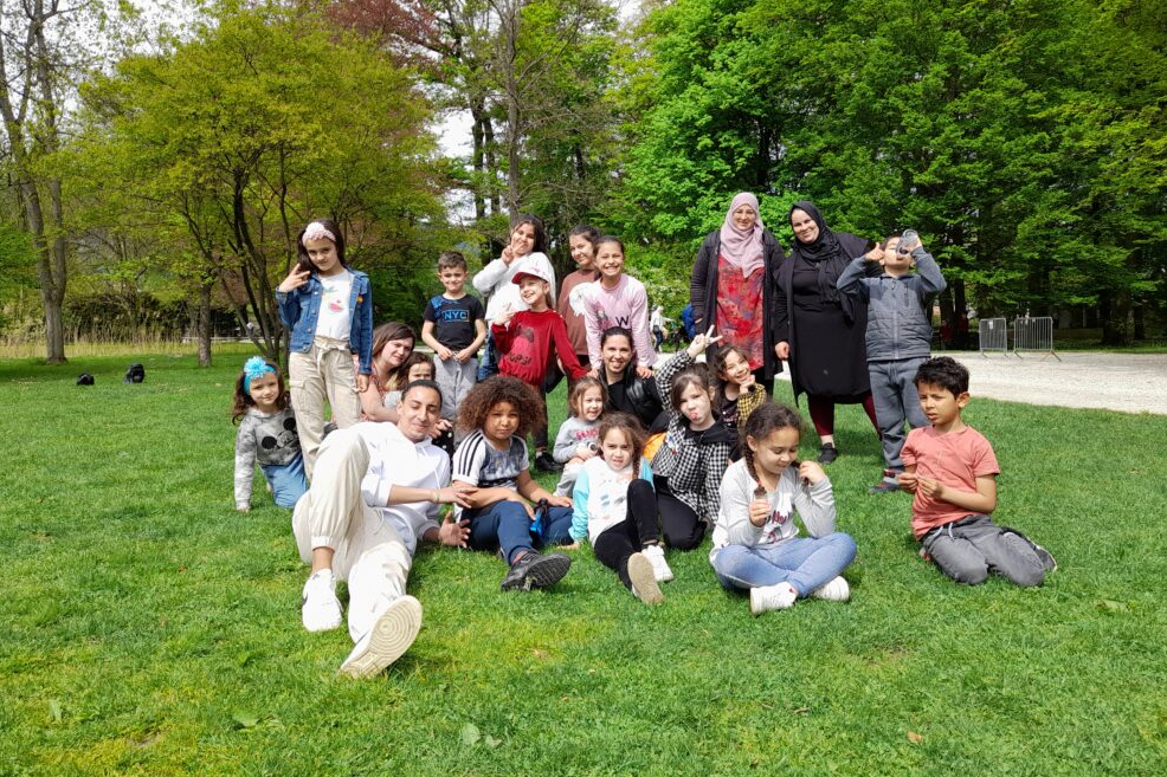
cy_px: 328
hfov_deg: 67.4
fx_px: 875
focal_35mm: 27
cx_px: 586
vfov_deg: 47.7
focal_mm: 4.6
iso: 20
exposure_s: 1/284
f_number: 2
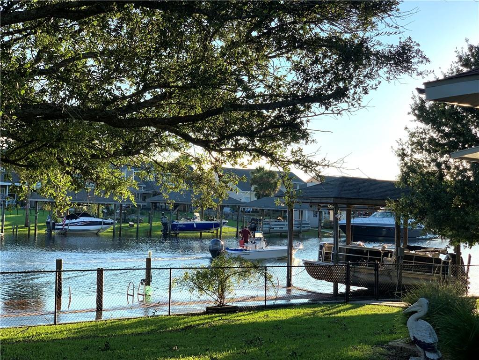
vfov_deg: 28.0
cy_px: 180
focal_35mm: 52
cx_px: 240
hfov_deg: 36.8
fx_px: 720
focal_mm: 6
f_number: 2.4
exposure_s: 1/494
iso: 16
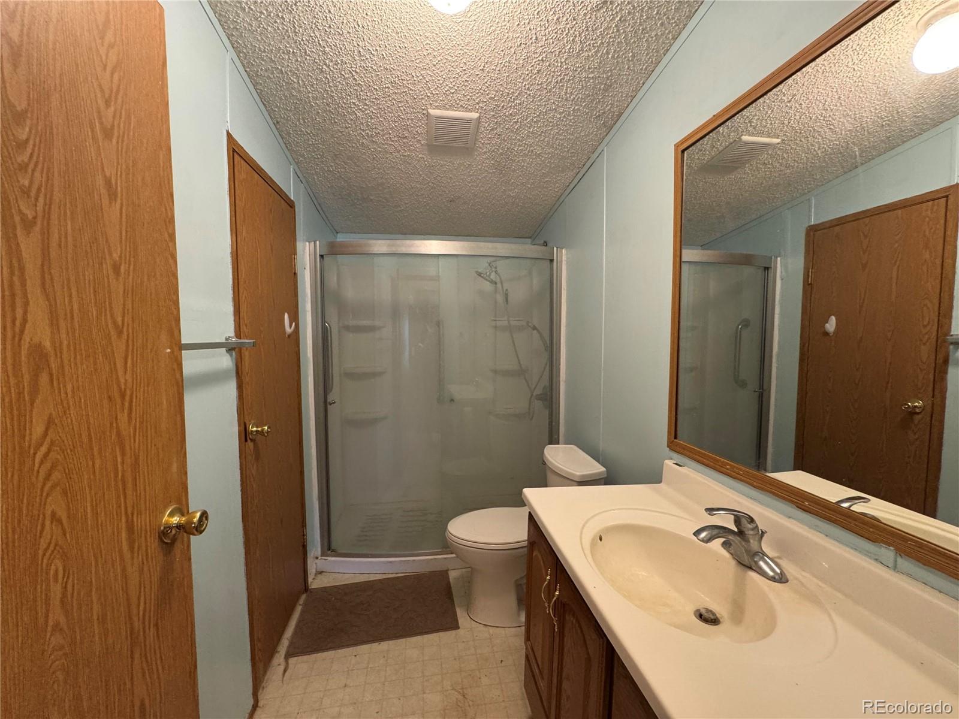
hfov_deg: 102.1
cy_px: 360
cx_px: 480
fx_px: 388
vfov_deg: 85.7
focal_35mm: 14
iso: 400
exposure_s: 1/60
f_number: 2.2
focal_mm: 2.22
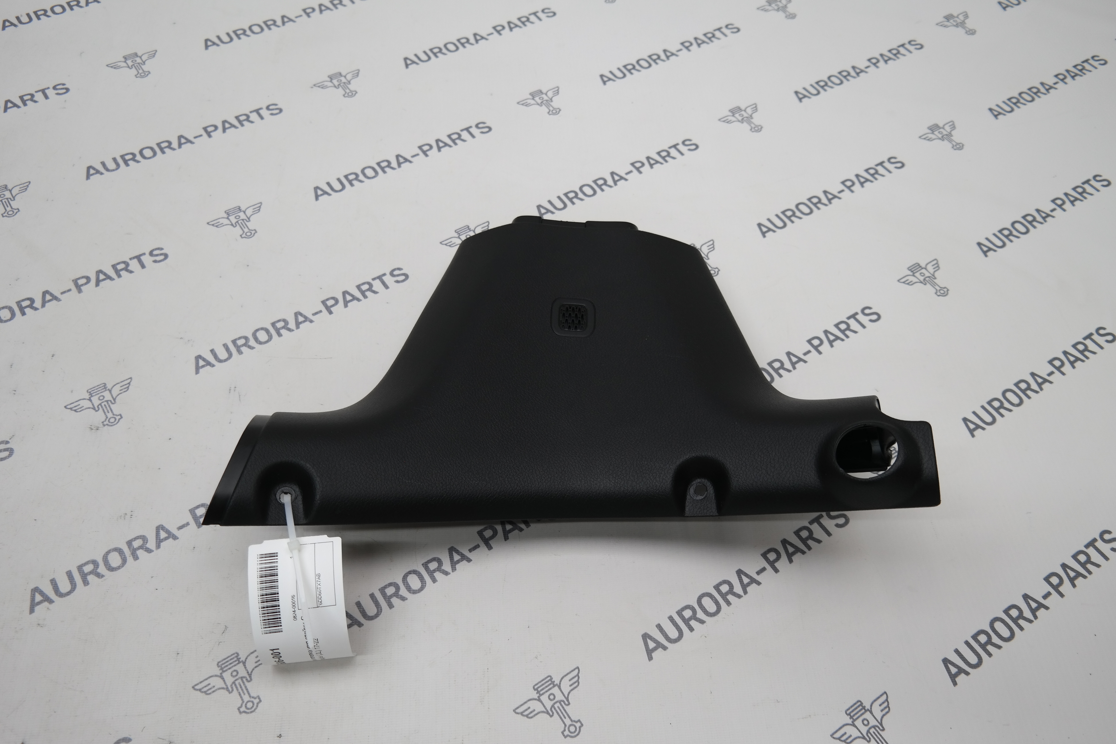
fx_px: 837
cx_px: 558
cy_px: 372
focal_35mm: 27
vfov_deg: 47.9
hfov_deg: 67.4
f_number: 3.5
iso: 100
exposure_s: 1/80
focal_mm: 18
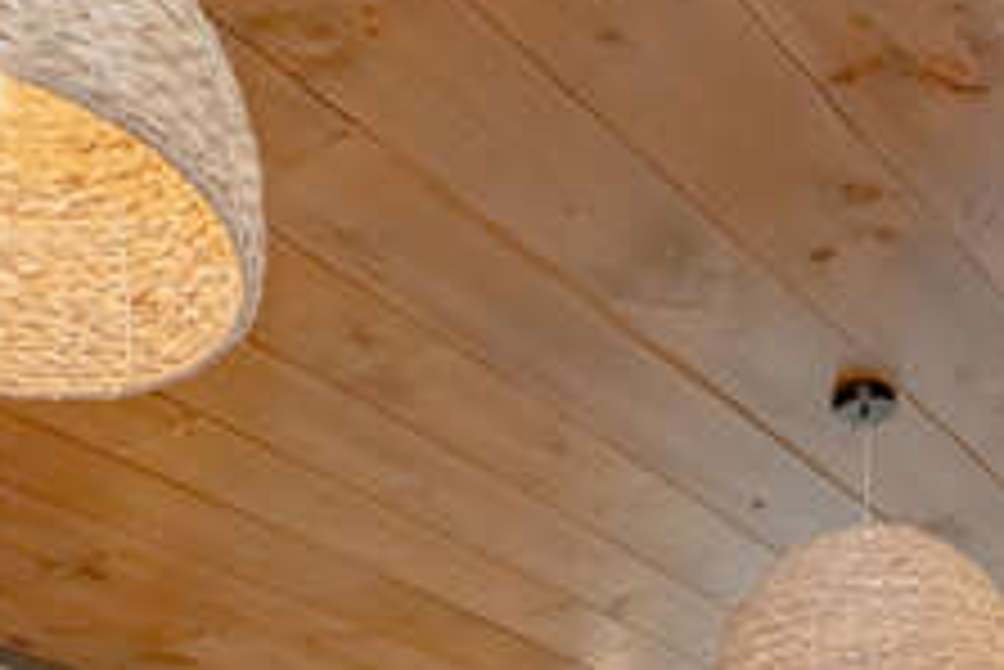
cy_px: 1120
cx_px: 558
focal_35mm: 55
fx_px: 1535
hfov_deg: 36.2
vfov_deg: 19.8
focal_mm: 16
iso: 2000
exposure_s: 1/80
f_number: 7.1
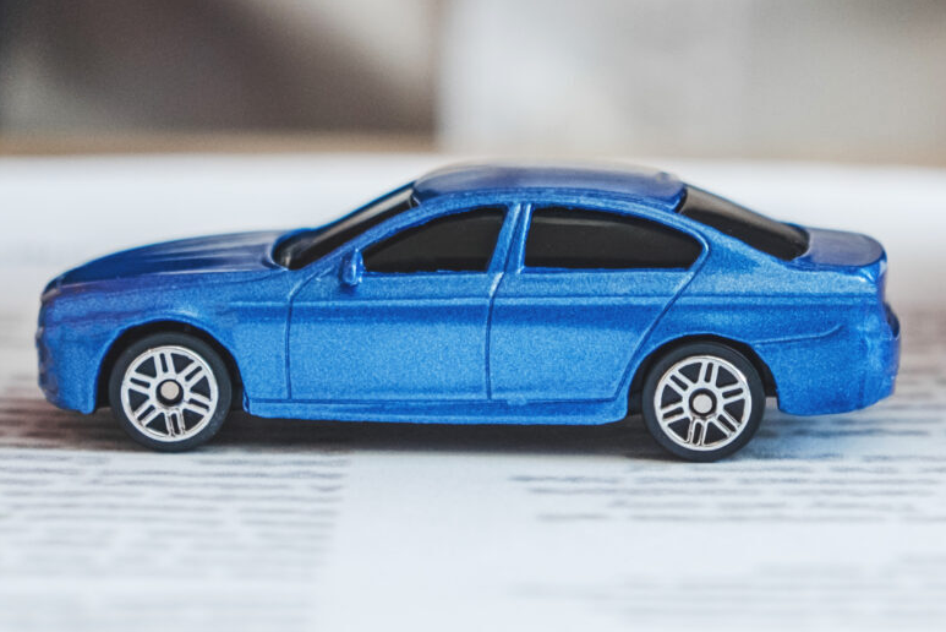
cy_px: -241
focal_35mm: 192
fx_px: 5047
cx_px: 546
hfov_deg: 10.7
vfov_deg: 7.1
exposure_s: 1/200
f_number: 2.8
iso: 320
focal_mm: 38.8
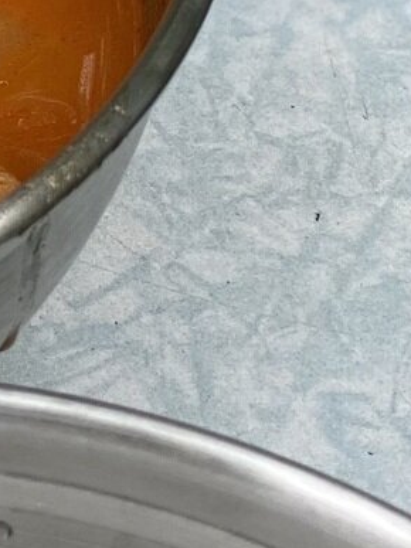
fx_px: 3976
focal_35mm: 251
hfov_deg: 5.8
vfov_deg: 7.7
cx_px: -473
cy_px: -424
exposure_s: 1/335
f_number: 2
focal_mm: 6
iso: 20
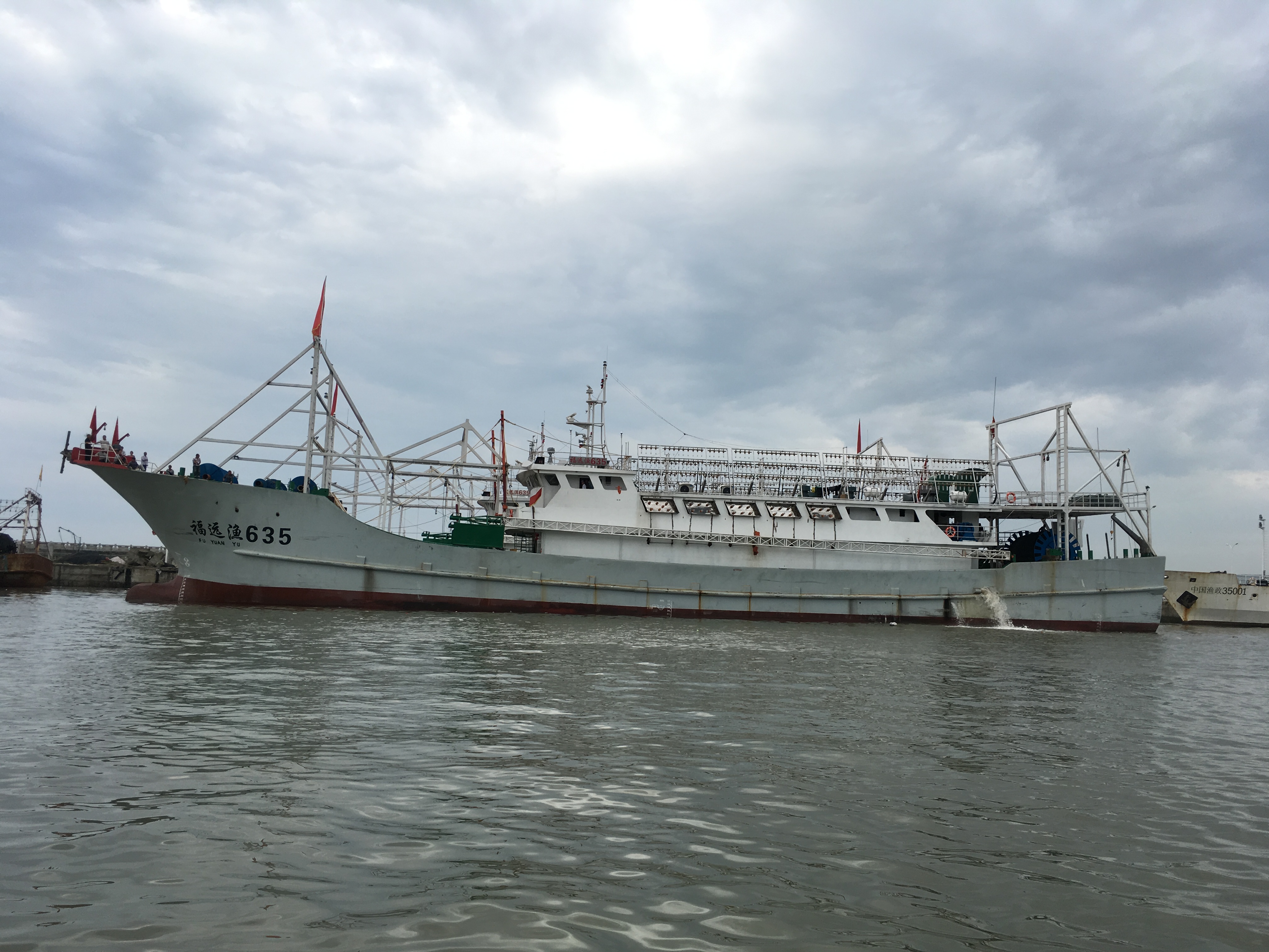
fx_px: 1063
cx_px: 634
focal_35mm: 29
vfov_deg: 48.2
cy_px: 476
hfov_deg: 61.7
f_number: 2.2
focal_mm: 4.15
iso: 25
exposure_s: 1/705
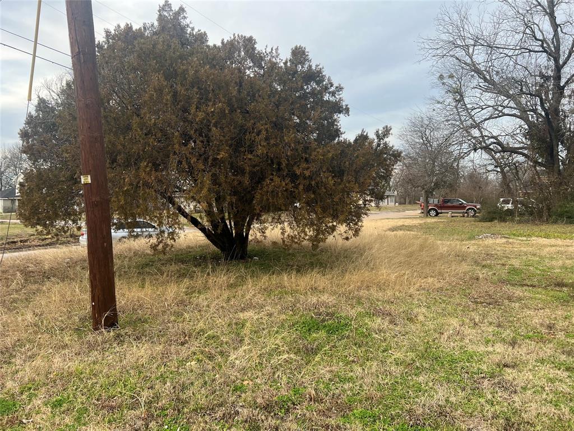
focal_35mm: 26
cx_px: 287
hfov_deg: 67.3
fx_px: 431
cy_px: 216
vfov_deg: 53.1
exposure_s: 1/469
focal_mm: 5.7
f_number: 1.5
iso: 50
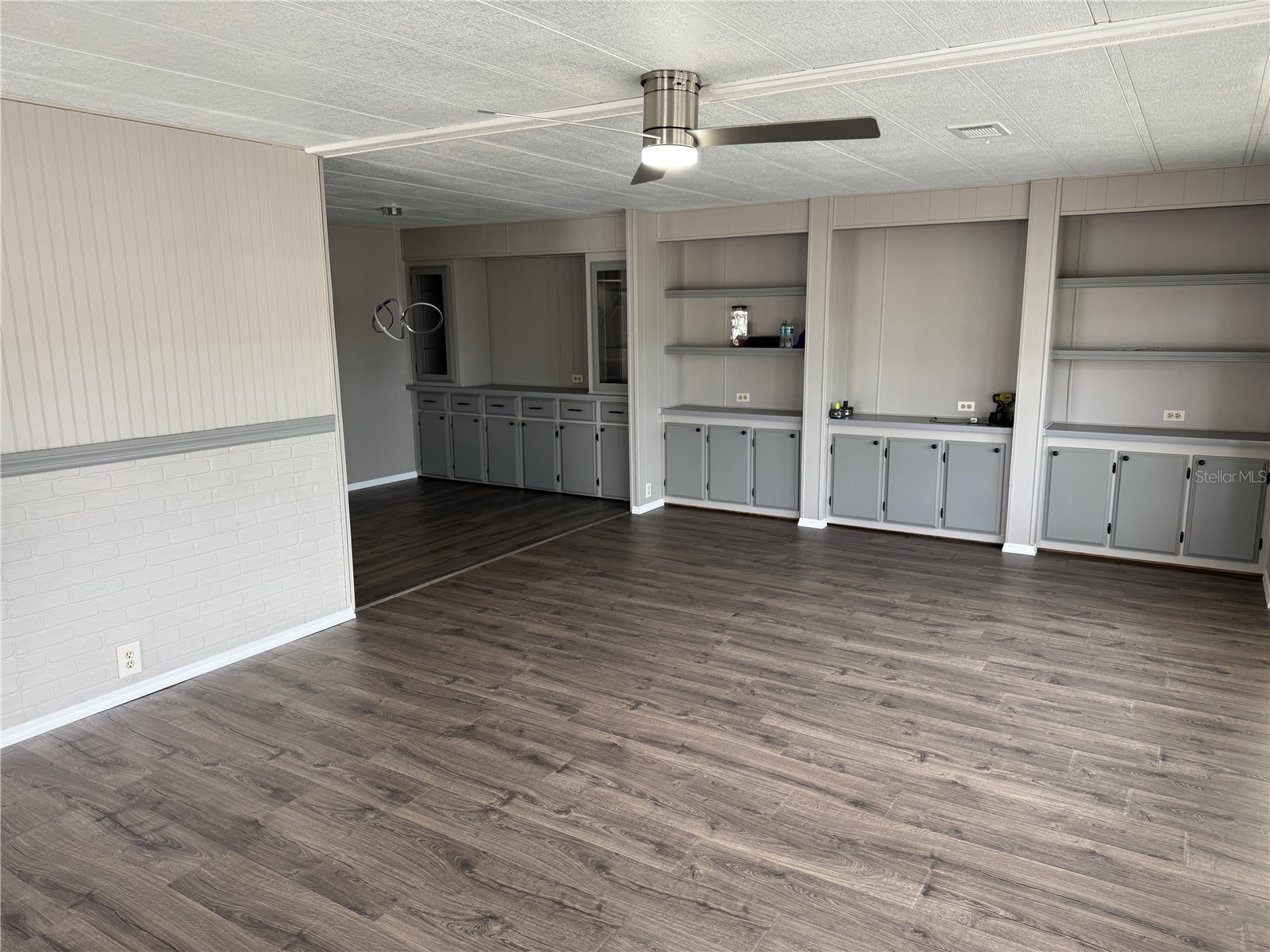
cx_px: 635
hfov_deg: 71.6
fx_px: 881
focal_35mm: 24
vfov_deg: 56.8
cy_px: 476
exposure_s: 1/120
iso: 125
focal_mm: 6.76
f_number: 1.78
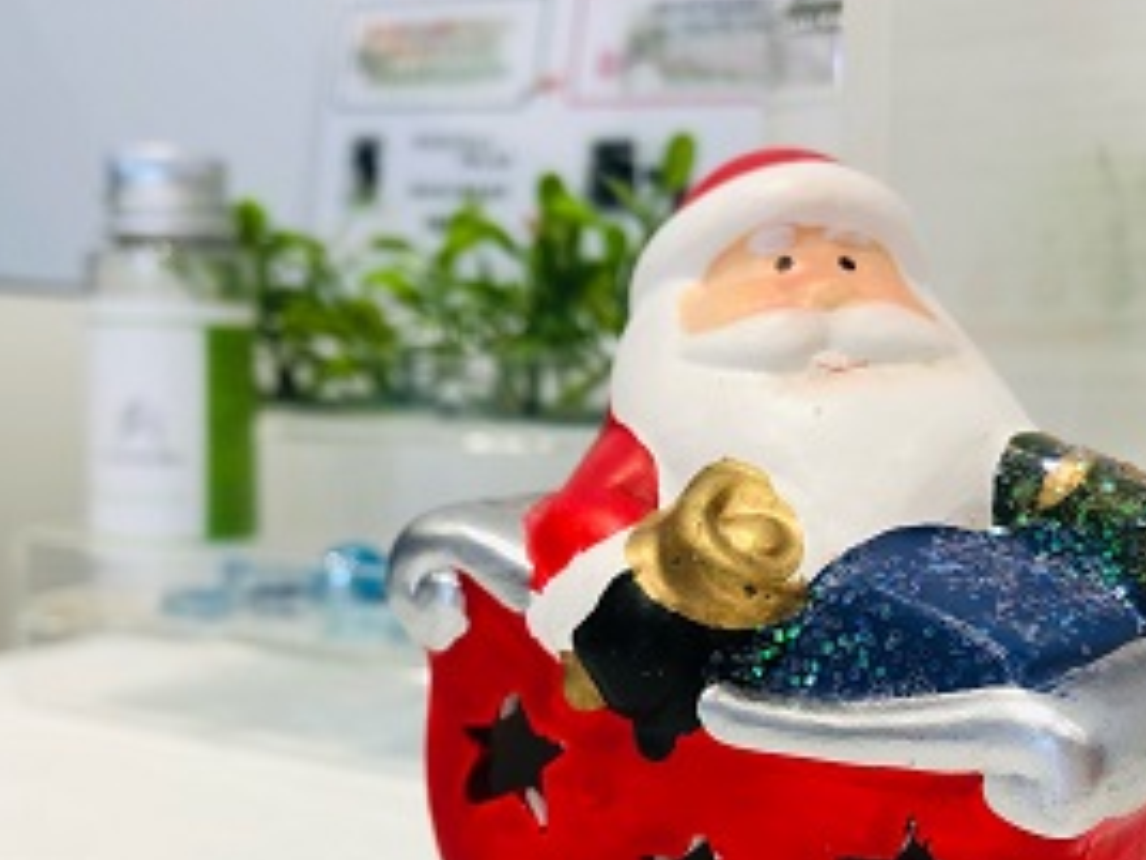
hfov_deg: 40.4
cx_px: 535
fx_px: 1556
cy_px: 584
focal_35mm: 47
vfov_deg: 30.6
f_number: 1.8
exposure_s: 1/33
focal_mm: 3.99
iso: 32
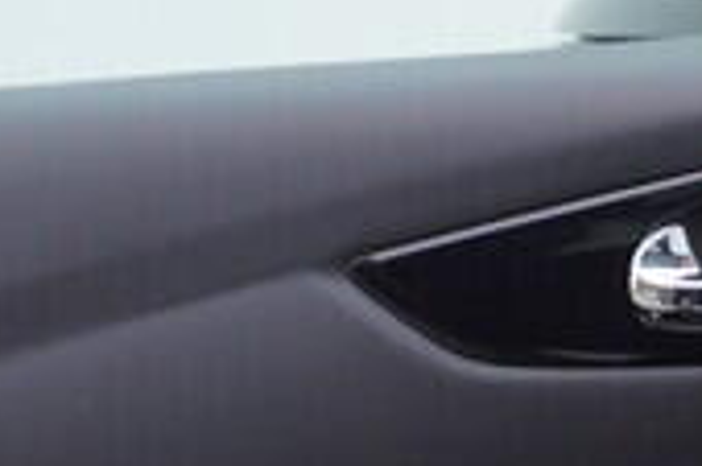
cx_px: 1354
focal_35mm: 217
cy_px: 311
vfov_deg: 6.3
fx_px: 4227
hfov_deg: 9.0
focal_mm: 24
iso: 125
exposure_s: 1/60
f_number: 3.5
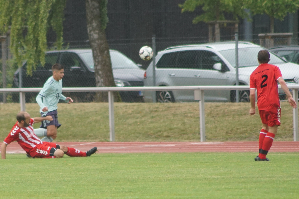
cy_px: 100
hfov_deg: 4.6
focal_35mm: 450
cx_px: 150
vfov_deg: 3.1
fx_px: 3738
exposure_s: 1/500
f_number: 5.6
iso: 500
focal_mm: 300
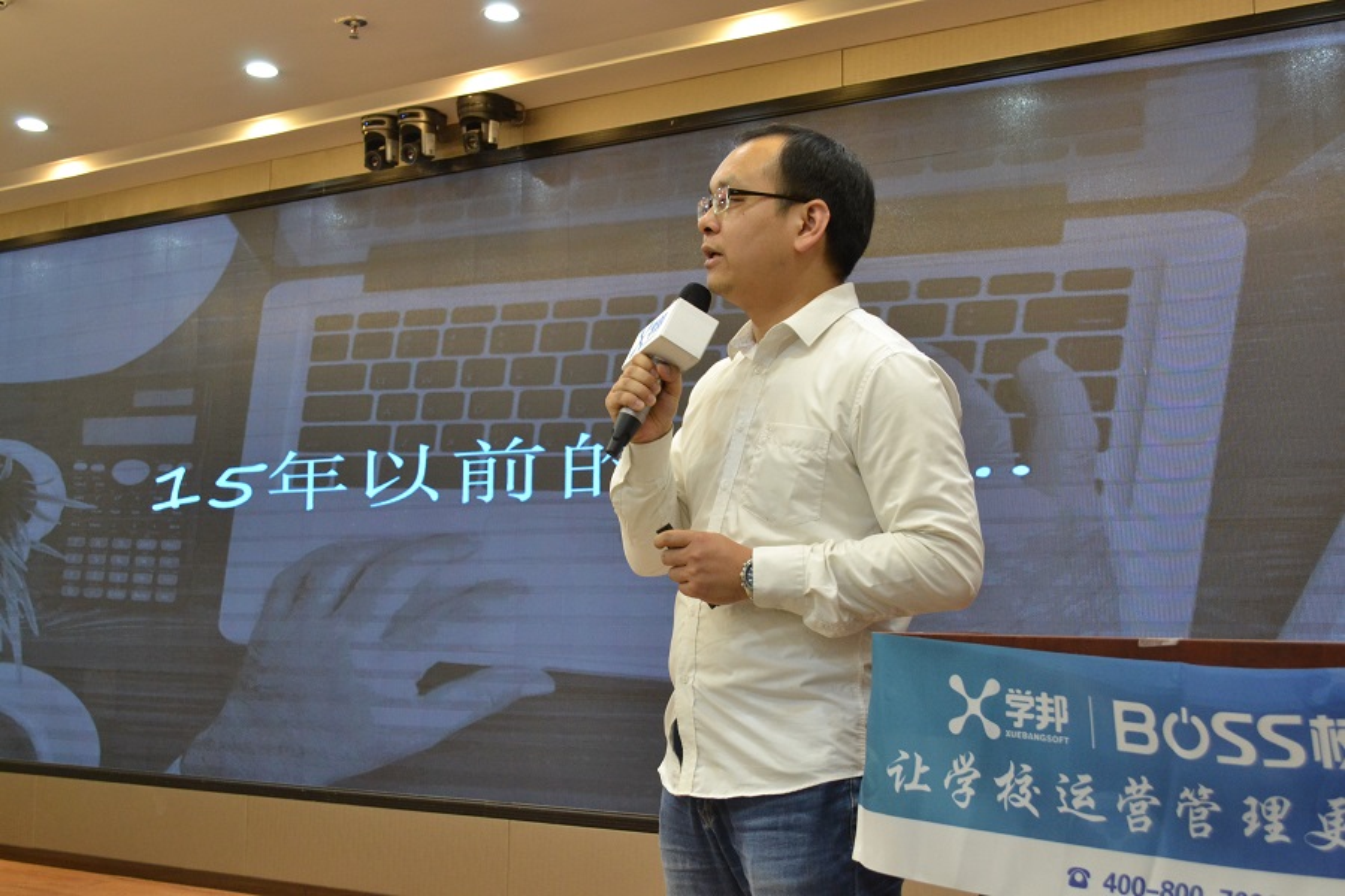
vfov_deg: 31.9
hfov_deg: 46.4
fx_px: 1569
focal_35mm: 42
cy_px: 448
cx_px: 672
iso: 1600
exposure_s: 1/50
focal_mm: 28
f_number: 5.6
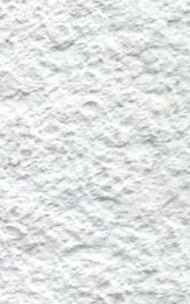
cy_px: 631
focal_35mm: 275
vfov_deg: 7.3
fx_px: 2280
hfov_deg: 4.3
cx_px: -692
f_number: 2.4
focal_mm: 4.12
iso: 80
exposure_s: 1/120
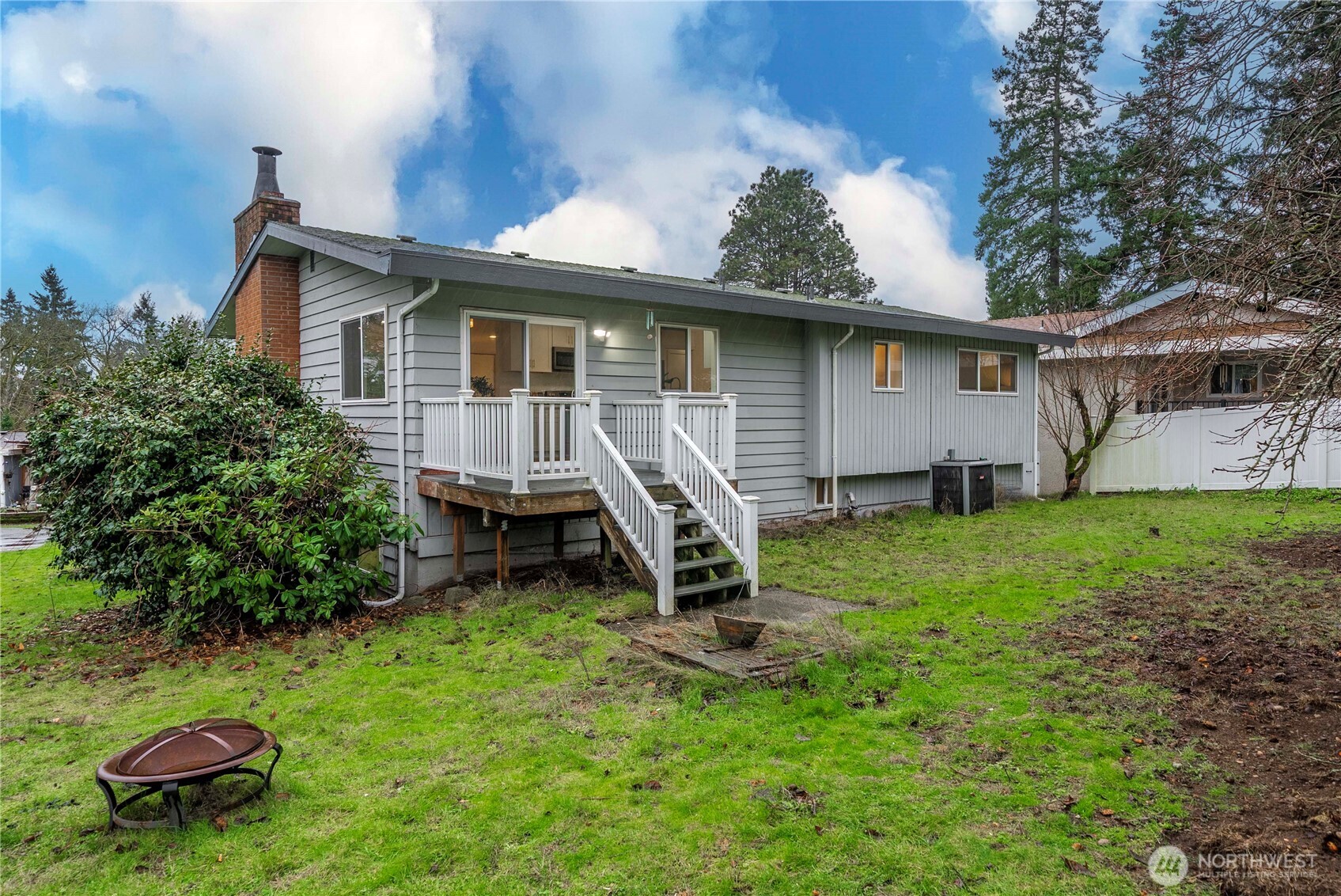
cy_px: 448
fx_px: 783
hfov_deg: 81.2
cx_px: 670
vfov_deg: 59.6
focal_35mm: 21
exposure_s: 1/30
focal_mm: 21
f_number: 7.1
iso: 320
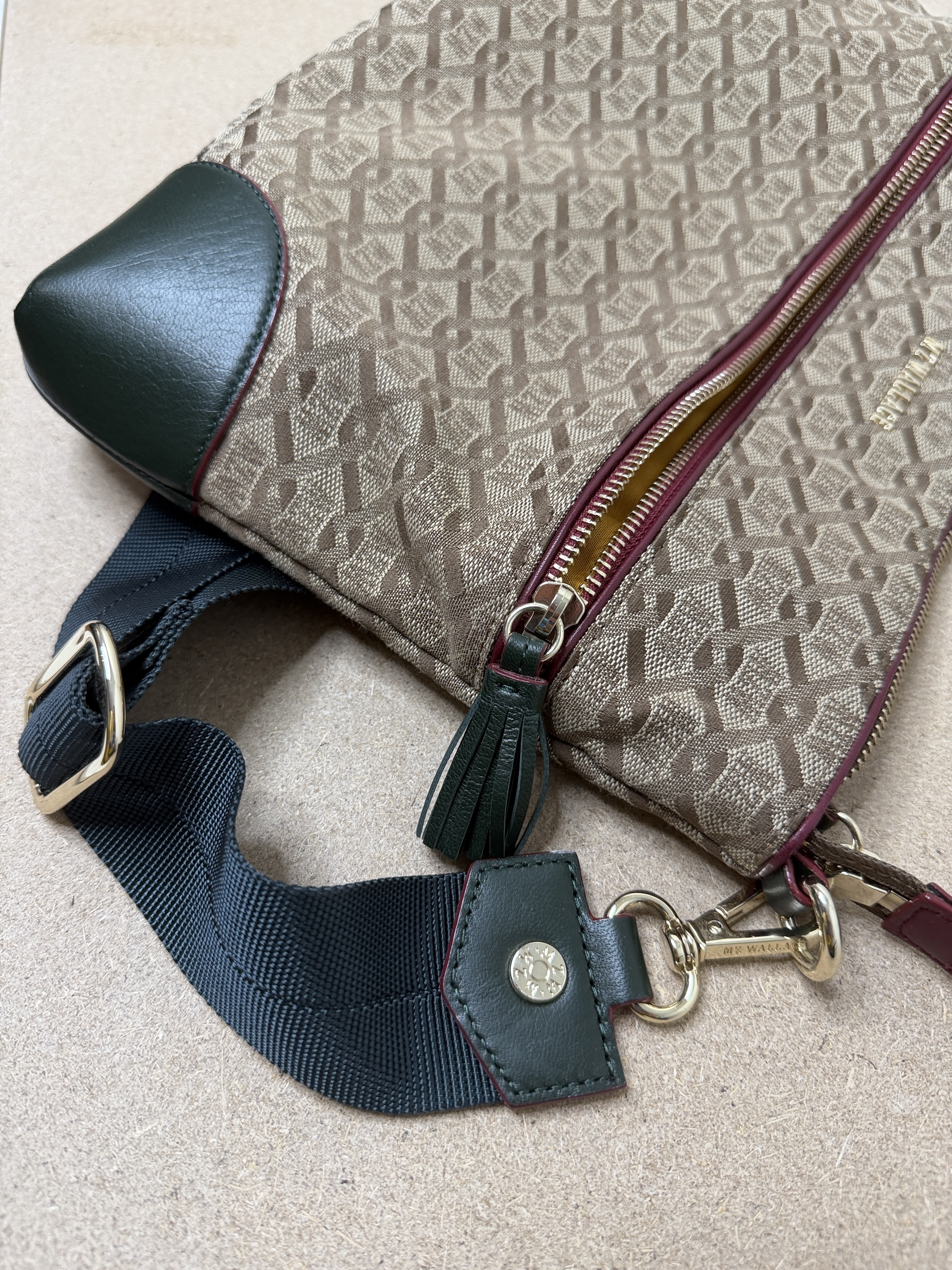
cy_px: 635
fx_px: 880
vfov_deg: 71.6
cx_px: 476
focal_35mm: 24
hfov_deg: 56.8
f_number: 1.78
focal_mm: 6.76
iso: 160
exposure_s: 1/121
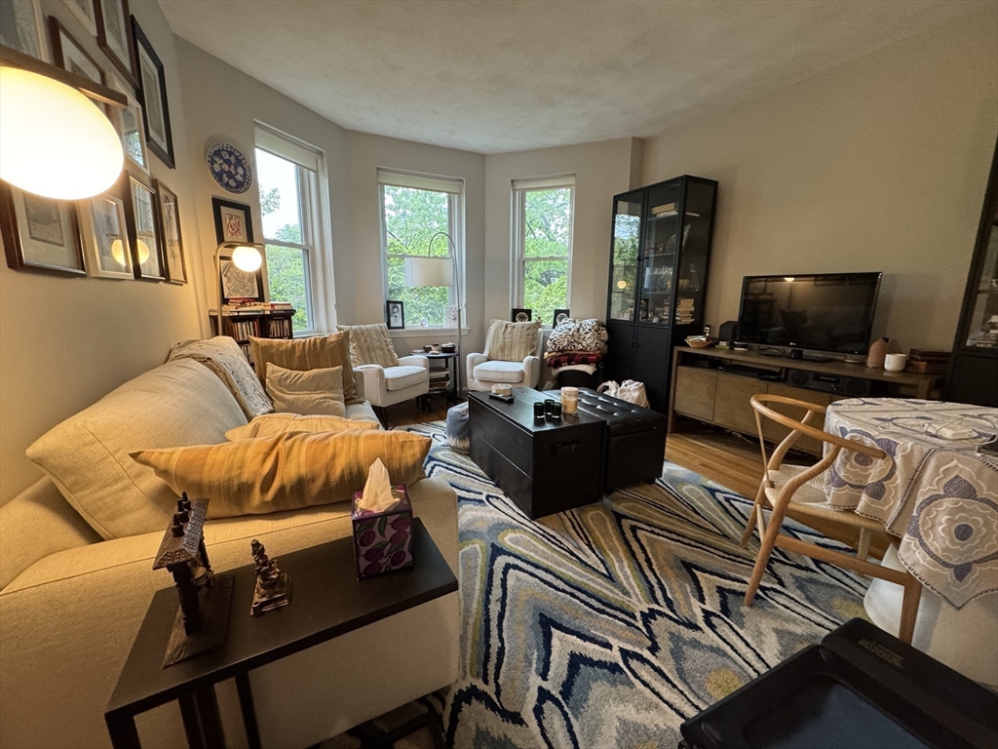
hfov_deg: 102.1
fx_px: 404
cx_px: 499
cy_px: 374
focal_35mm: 14
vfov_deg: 85.7
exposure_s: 1/60
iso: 500
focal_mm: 2.22
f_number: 2.2
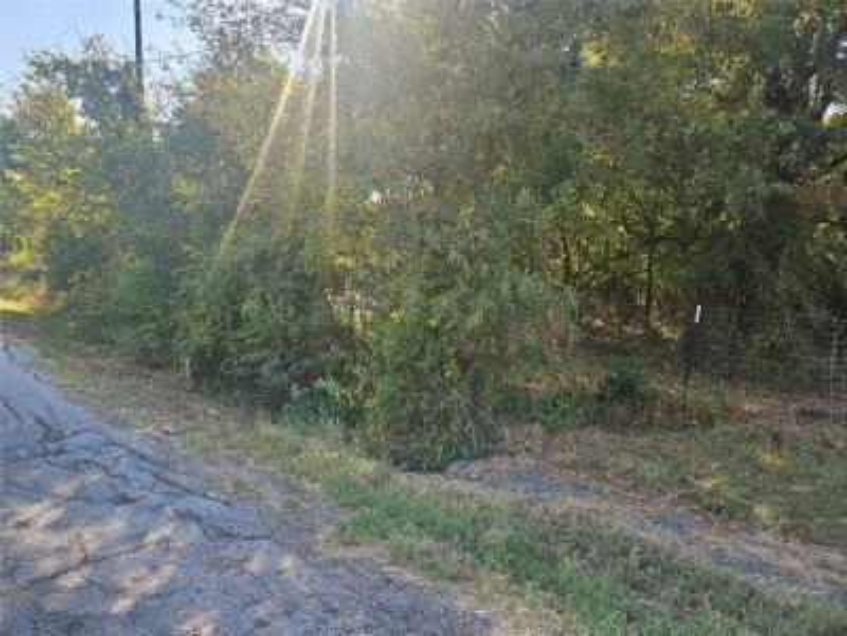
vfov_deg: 58.9
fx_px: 563
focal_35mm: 23
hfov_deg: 73.9
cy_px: 318
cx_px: 424
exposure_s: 1/306
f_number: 1.8
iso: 25
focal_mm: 5.4
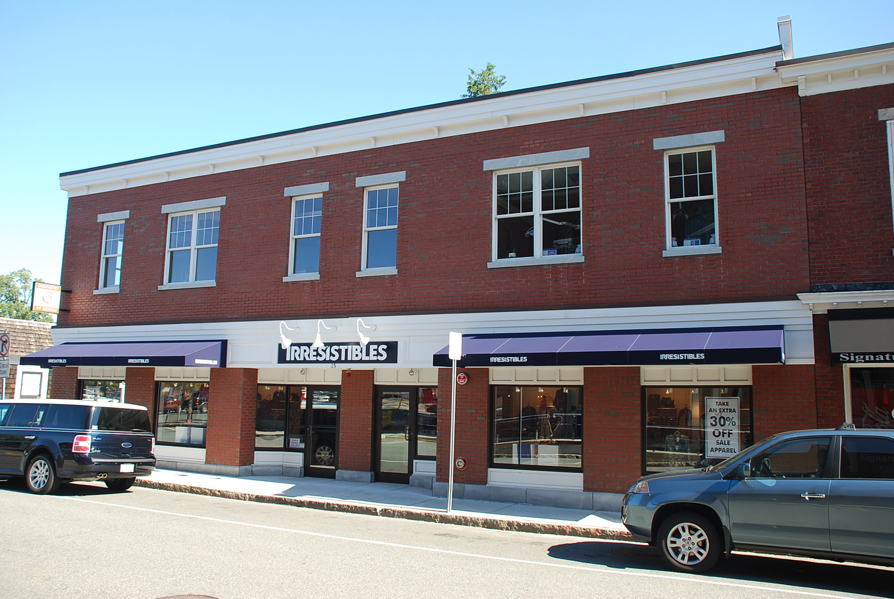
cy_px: 300
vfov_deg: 43.7
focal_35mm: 30
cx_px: 447
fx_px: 746
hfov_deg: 61.9
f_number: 5.6
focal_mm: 20
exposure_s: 1/125
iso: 110
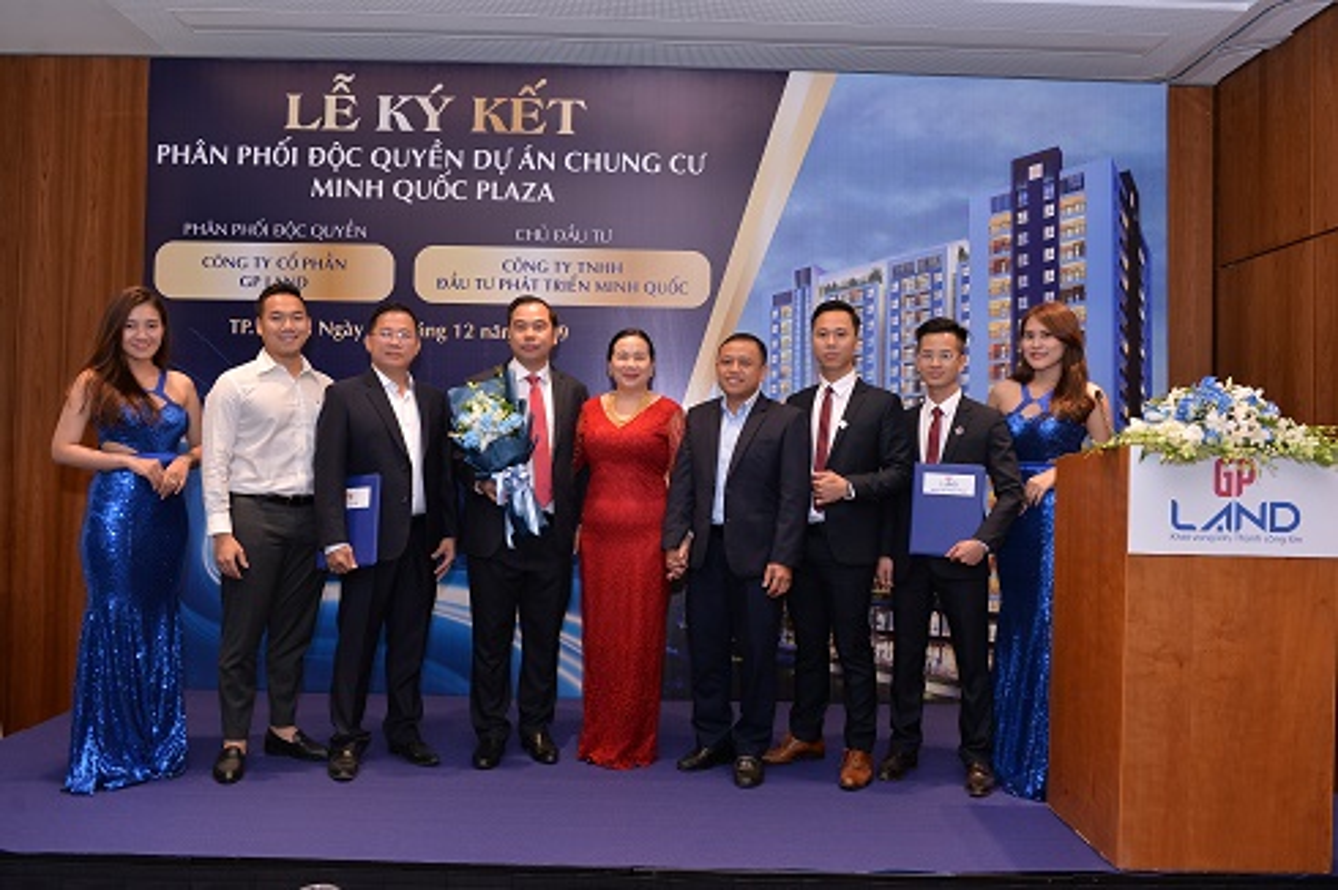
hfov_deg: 65.5
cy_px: 445
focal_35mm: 28
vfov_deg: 46.3
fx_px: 1040
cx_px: 669
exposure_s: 1/125
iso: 640
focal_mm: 28
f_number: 4.5
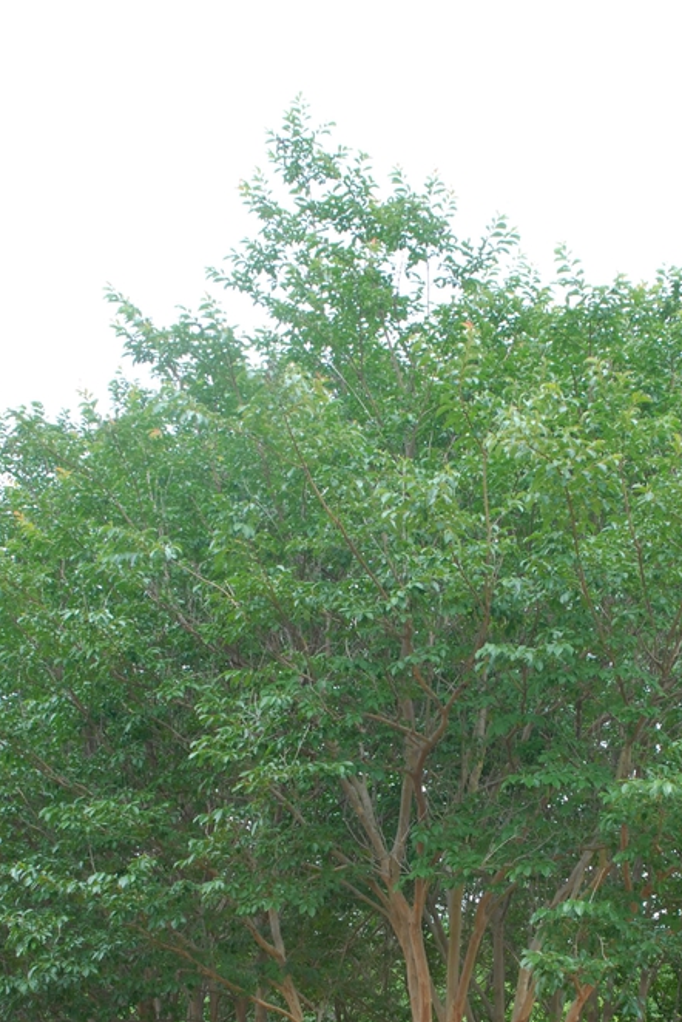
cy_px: 789
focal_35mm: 65
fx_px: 1845
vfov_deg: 30.3
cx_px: 456
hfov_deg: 20.9
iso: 400
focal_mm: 28
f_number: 6.3
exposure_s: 1/160
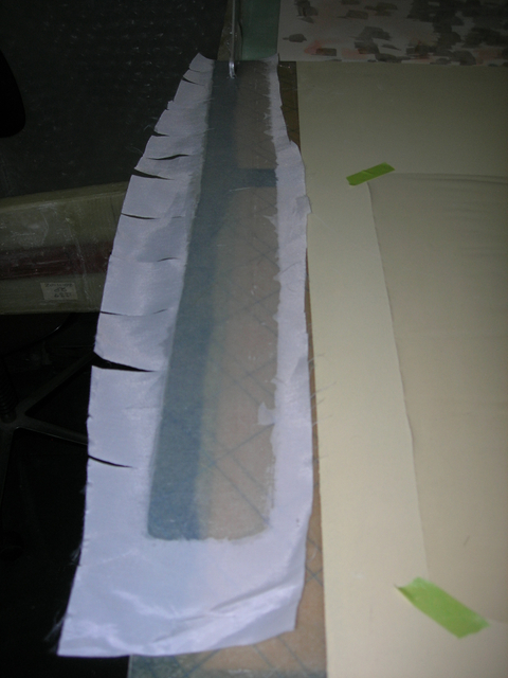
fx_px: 744
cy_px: 339
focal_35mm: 38
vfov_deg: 49.0
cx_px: 254
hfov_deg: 37.7
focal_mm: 7.8
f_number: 2.8
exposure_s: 1/60.1
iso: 64
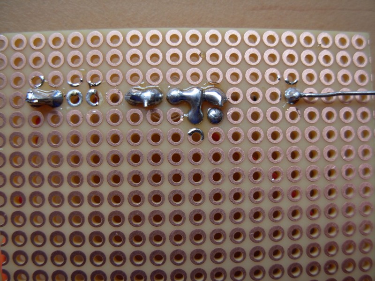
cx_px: 188
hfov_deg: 49.0
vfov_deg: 37.7
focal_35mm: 38
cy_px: 140
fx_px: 412
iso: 79
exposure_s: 1/23.9
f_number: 2.9
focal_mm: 6.3
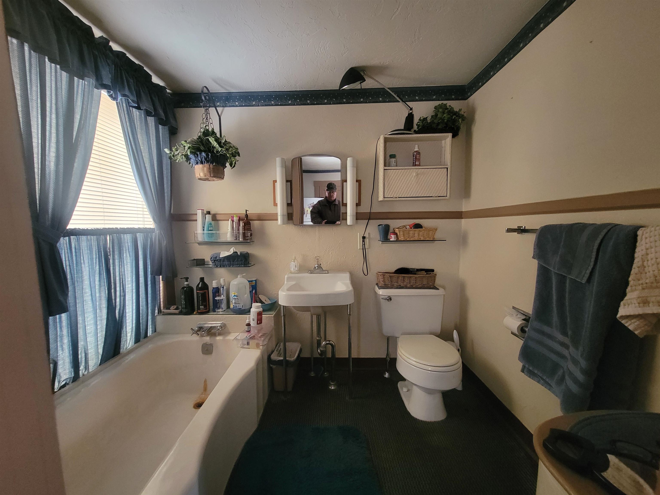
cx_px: 330
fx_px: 248
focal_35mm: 13
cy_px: 248
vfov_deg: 89.9
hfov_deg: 106.2
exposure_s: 1/24
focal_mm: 2.2
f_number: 2.2
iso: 640
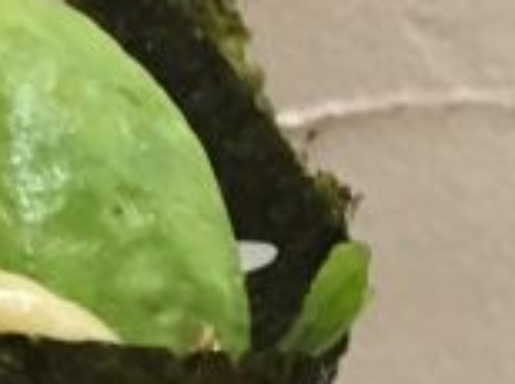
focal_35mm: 132
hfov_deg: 14.5
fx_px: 1961
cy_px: 608
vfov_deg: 10.7
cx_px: -105
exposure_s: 1/17
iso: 250
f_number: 2.2
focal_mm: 4.15
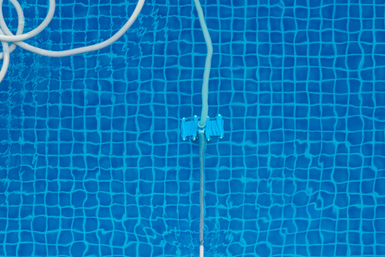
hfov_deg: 5.4
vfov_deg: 3.6
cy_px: 232
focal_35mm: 385
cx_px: 286
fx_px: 4117
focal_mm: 194
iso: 100
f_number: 5
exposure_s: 1/100
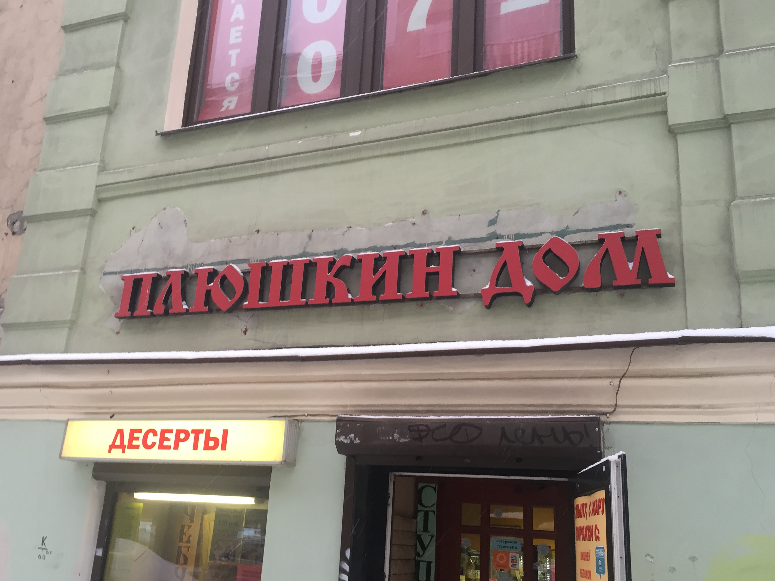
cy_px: 318
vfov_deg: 42.9
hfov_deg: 55.3
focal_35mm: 33
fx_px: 739
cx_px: 350
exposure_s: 1/33
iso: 80
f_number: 2.2
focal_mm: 4.15
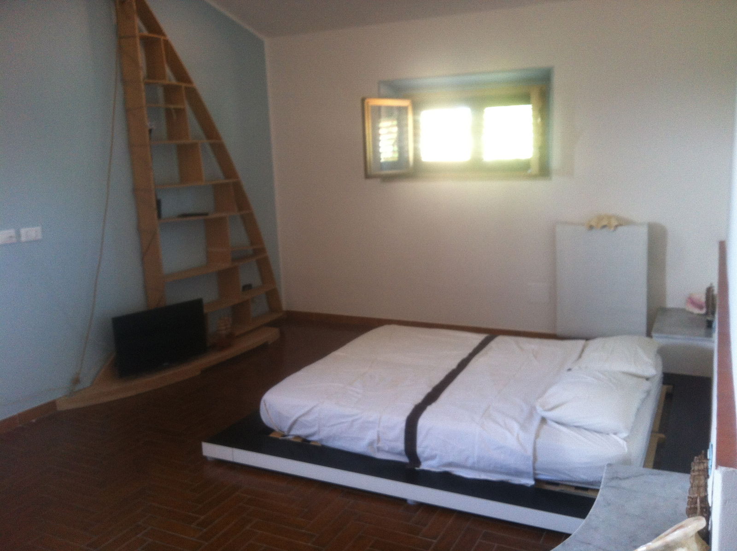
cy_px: 276
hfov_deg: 52.7
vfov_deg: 40.6
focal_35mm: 35
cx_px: 368
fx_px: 744
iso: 125
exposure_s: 1/15
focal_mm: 3.85
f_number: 2.8
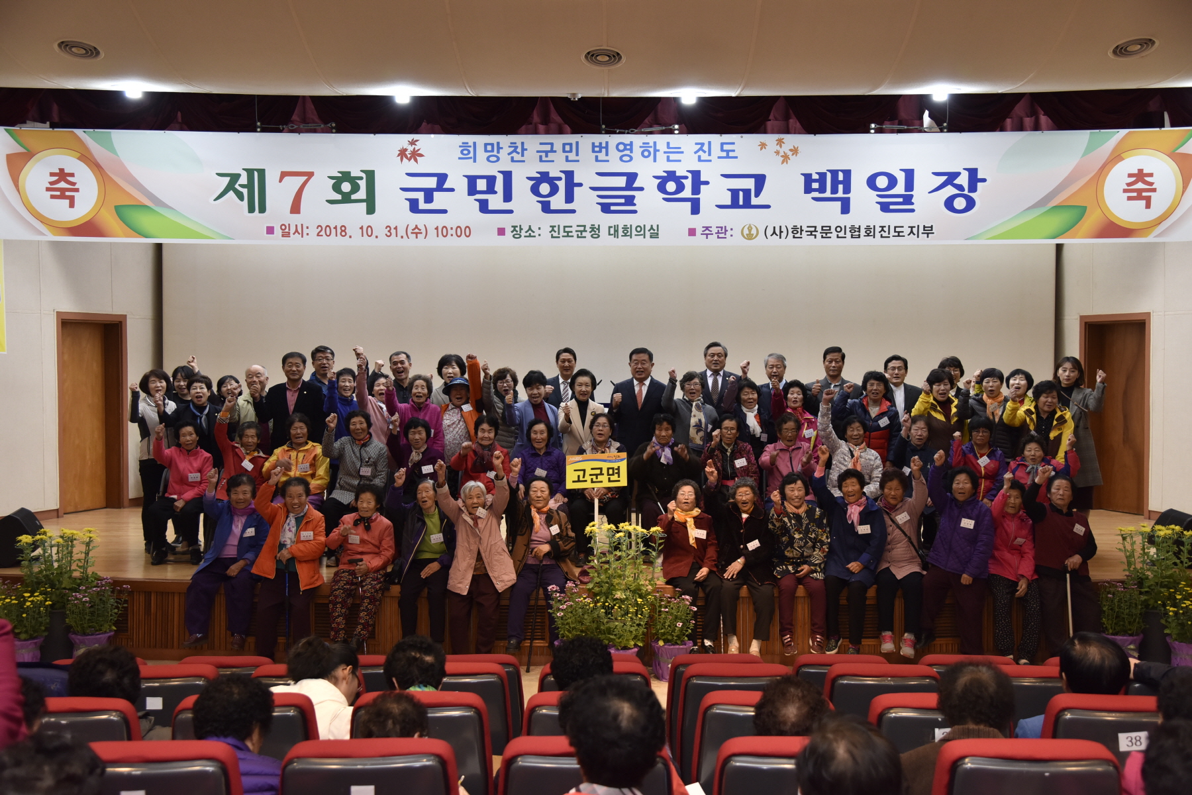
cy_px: 398
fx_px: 1325
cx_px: 596
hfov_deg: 48.4
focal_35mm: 40
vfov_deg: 33.4
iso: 1000
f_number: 4.5
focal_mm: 40
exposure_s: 1/125
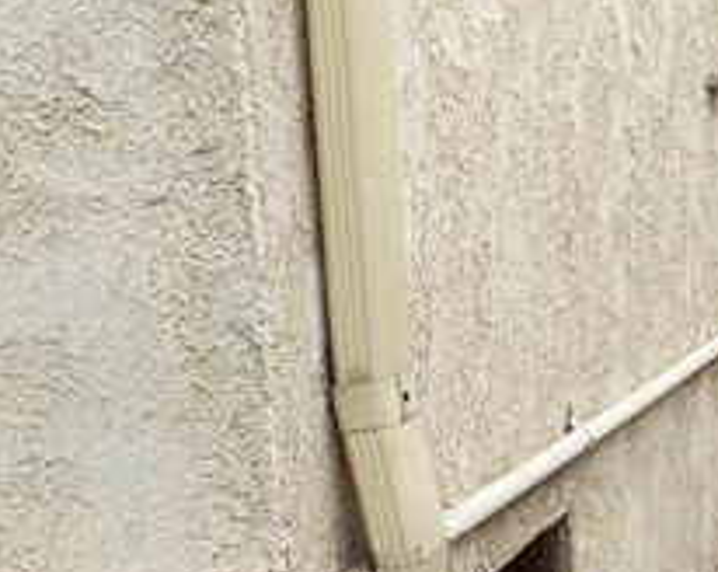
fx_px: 1676
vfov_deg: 19.3
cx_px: 1049
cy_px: 234
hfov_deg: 20.9
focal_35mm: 79
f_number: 1.8
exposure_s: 1/1258
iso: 32
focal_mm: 4.25
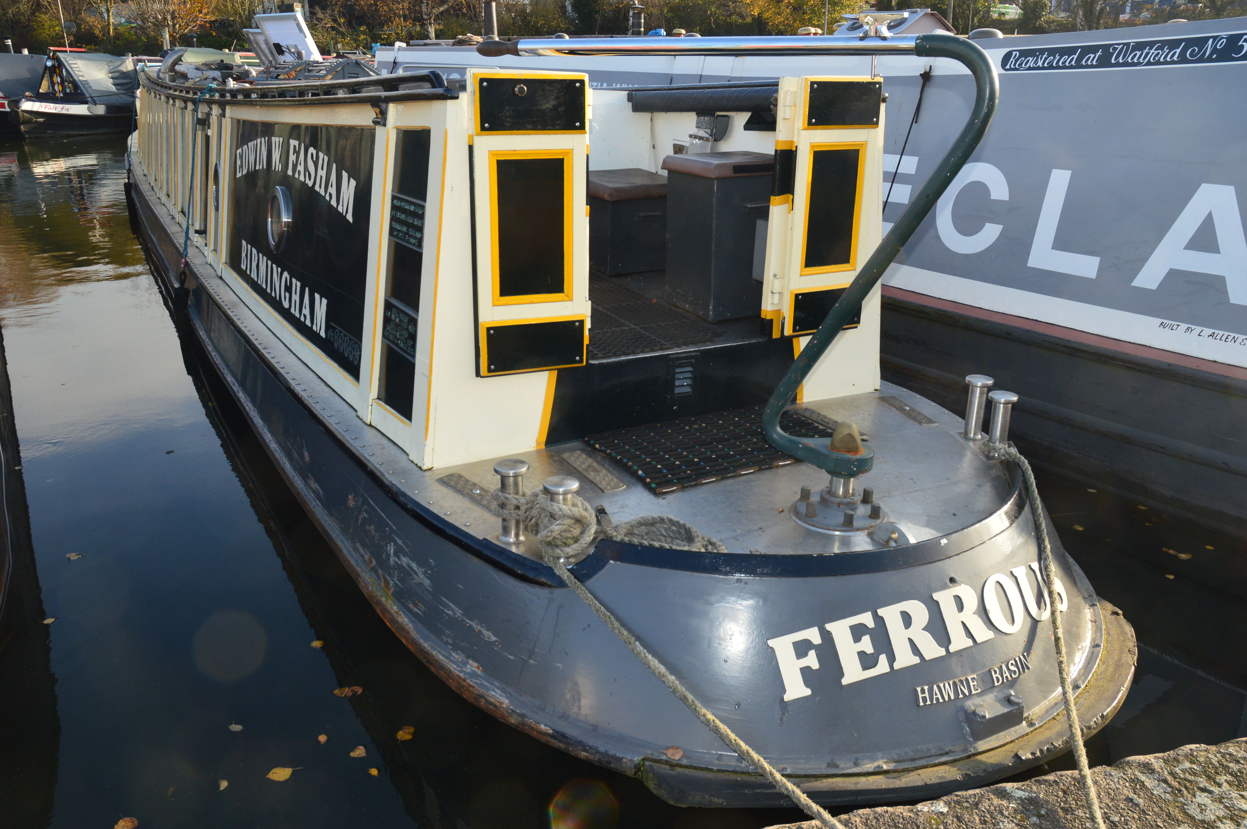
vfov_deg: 47.8
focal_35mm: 27
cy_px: 414
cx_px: 624
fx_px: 934
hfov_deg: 67.4
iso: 400
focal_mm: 18
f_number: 9
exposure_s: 1/200
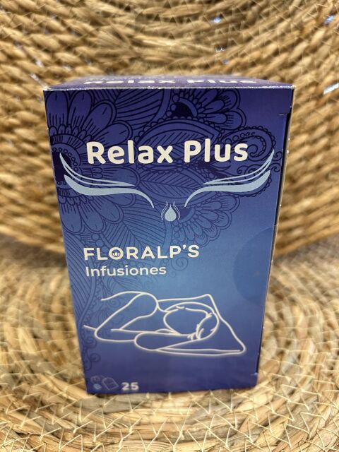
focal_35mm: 26
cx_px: 170
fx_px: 339
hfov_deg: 53.1
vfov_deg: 67.3
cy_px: 226
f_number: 1.5
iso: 250
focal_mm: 5.7
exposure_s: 1/50
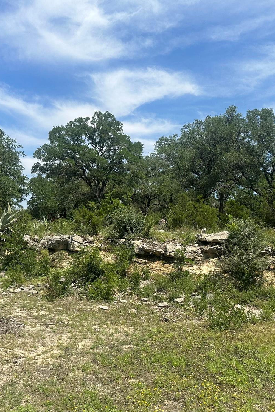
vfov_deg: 55.8
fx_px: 390
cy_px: 205
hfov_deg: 38.9
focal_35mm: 34
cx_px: 129
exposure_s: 1/4545
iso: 80
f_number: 1.78
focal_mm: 6.86
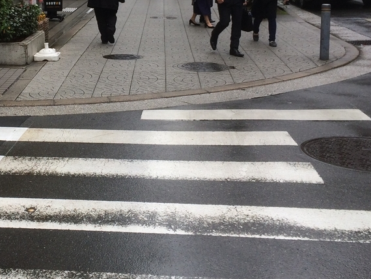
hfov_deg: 30.8
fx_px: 654
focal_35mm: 61
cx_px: 71
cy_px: 37
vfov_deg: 23.5
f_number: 2.2
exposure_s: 1/273
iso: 32
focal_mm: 4.15
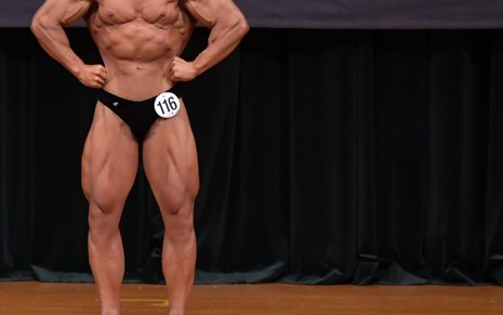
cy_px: 107
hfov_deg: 4.6
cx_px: 151
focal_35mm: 458
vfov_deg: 2.9
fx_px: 6281
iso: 4000
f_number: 5.6
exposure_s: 1/400
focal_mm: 180
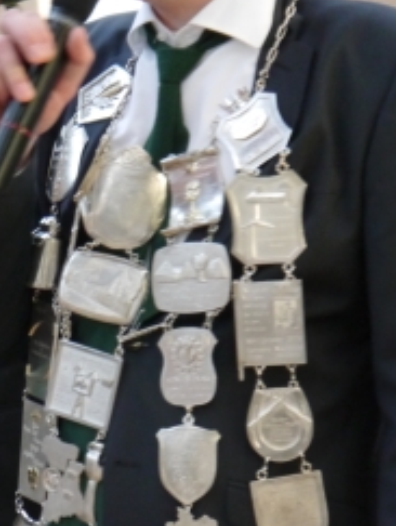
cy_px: 305
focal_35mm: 207
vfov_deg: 9.5
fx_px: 3149
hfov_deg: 7.2
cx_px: 102
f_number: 5.6
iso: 1600
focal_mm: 42
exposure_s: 1/25
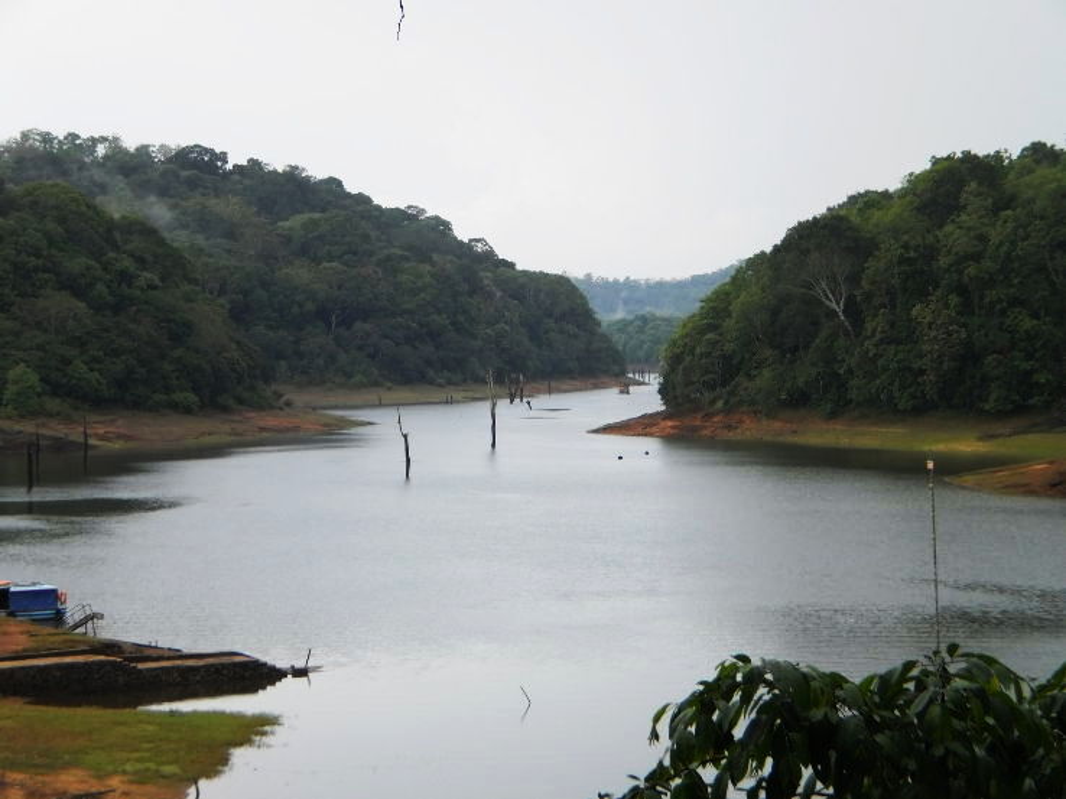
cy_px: 400
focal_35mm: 108
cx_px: 533
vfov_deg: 13.7
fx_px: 3325
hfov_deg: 18.2
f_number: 5.9
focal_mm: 18.9
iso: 100
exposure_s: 1/30
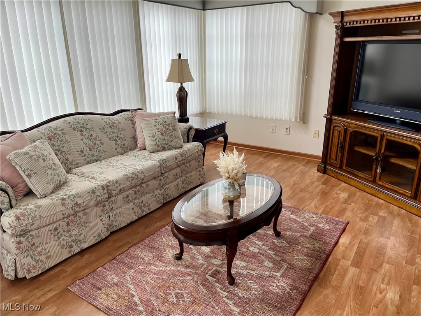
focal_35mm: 26
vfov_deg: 53.1
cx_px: 210
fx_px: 316
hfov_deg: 67.3
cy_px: 158
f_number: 1.6
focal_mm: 5.1
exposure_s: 1/197
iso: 40
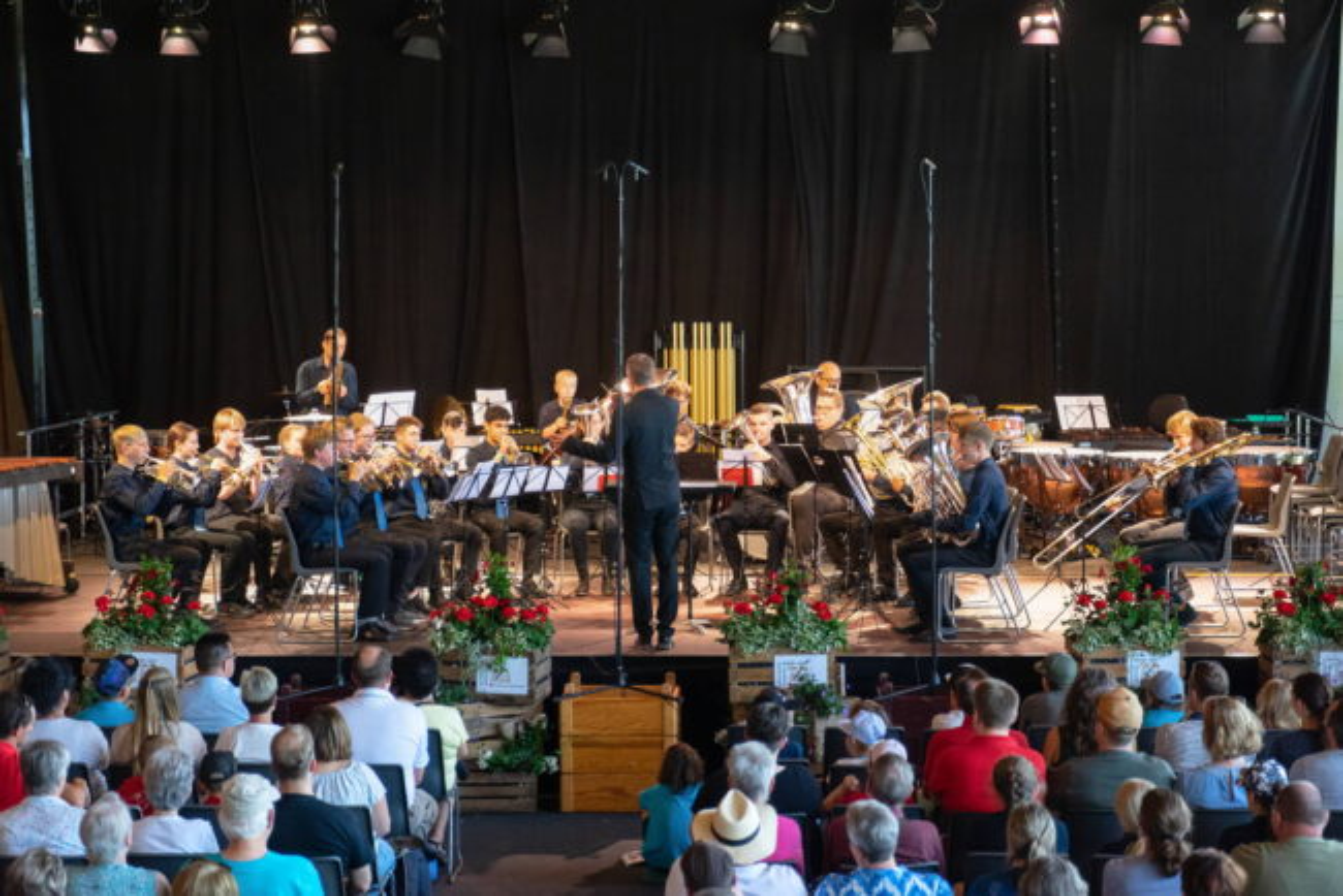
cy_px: 448
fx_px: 2612
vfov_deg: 19.5
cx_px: 672
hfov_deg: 28.8
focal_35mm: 70
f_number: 4
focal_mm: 70
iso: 2500
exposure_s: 1/160
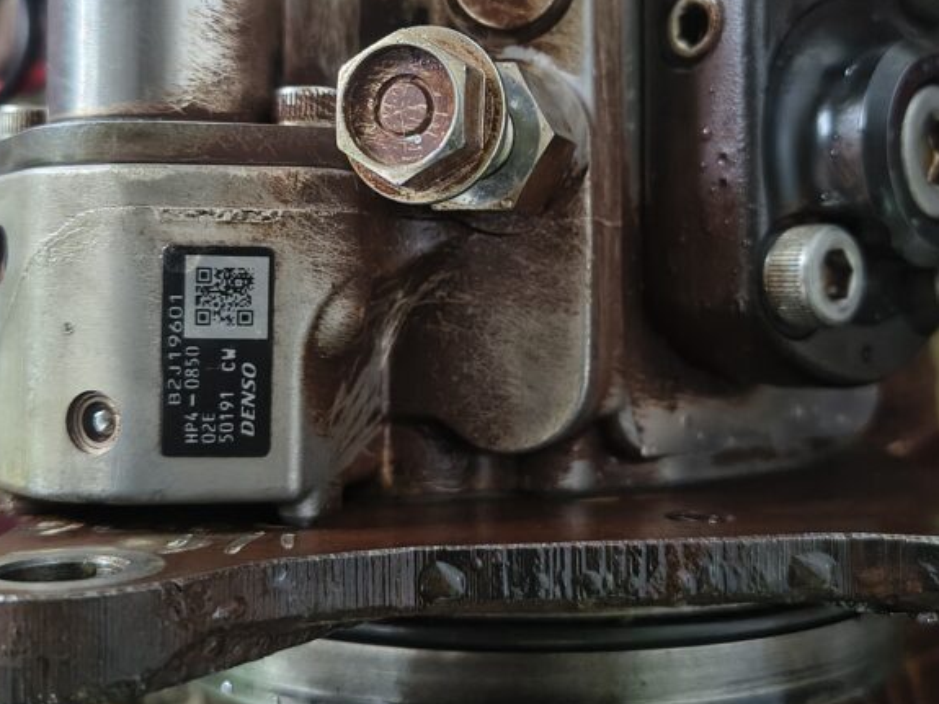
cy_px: 247
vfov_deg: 43.6
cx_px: 475
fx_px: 868
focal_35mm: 32
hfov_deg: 56.8
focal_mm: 5.56
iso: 2069
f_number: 1.8
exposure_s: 1/33.3
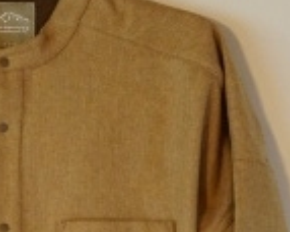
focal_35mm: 210
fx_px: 1800
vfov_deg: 7.2
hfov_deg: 9.1
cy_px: 383
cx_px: -7
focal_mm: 55
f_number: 4.5
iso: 6400
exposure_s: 1/160
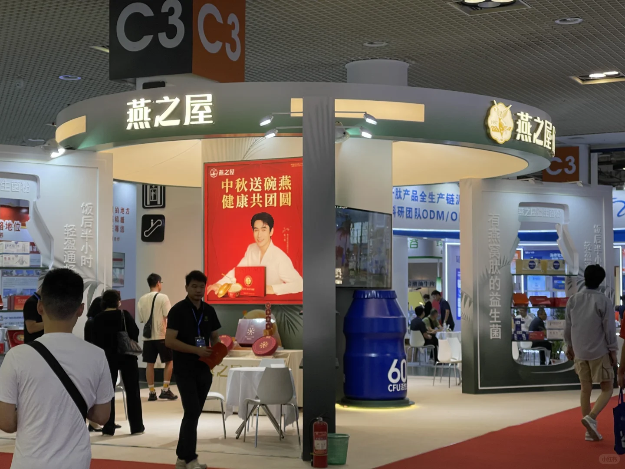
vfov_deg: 22.9
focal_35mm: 64
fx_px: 1156
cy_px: 234
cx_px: 312
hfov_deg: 30.3
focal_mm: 7.5
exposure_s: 1/100
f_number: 2.2
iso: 25
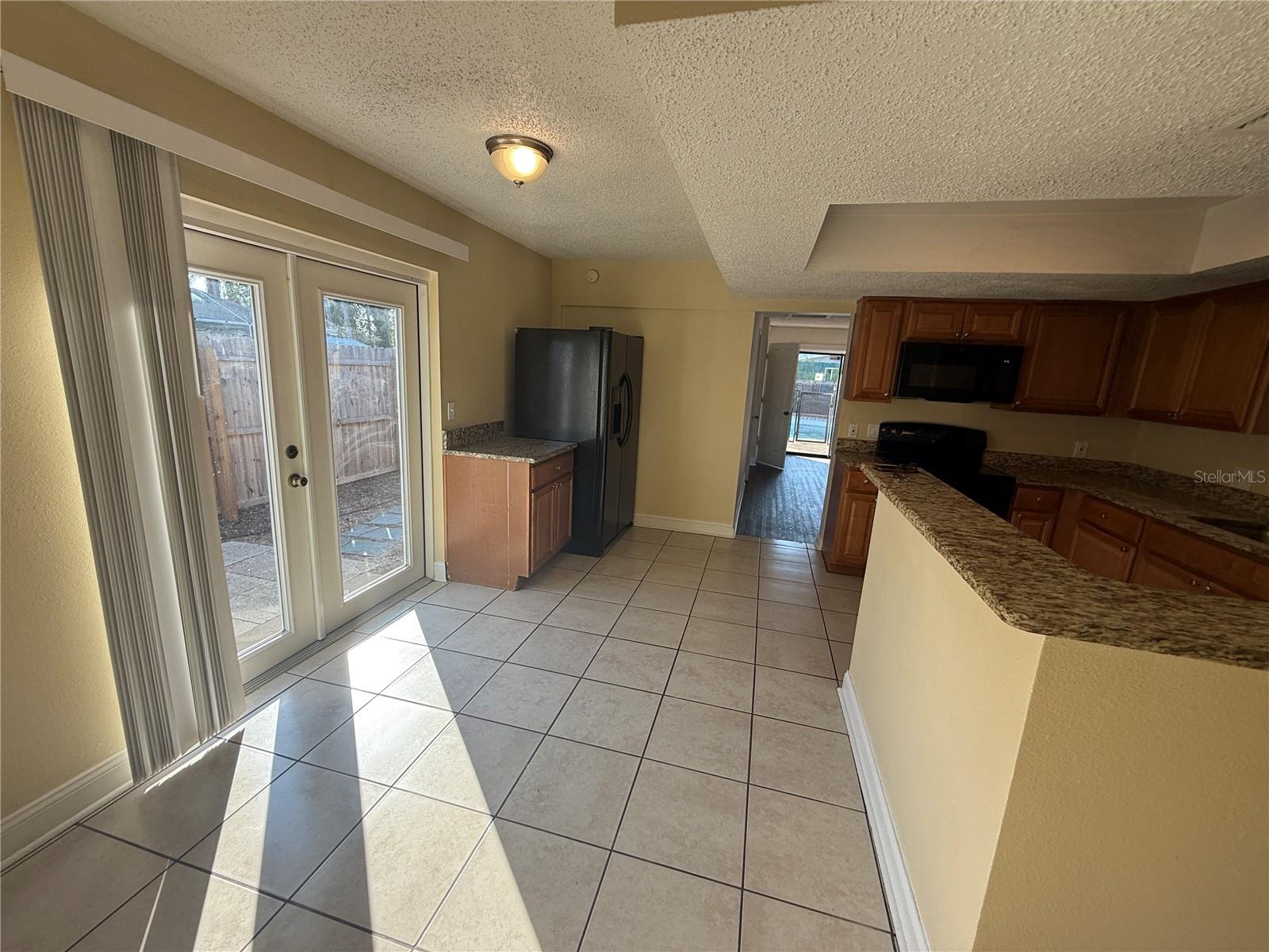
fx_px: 513
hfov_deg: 102.1
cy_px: 476
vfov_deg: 85.7
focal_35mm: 14
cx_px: 634
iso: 64
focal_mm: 2.22
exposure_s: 1/227
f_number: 2.2
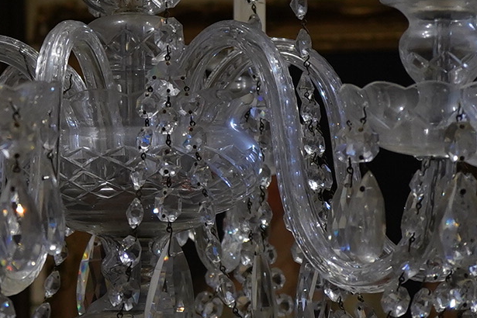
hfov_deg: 14.2
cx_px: 98
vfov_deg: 9.5
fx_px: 1908
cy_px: 115
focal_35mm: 144
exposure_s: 1/125
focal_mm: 30
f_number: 3.5
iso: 1250
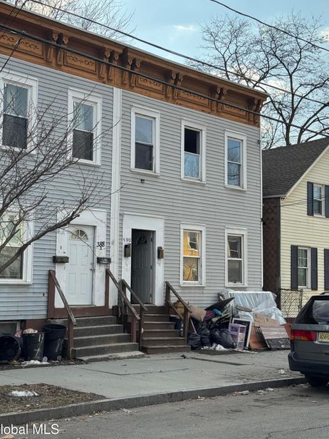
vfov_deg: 36.8
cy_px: 213
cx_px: 167
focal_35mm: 52
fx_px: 659
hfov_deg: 28.0
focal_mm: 6.76
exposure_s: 1/1818
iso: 64
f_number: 1.78
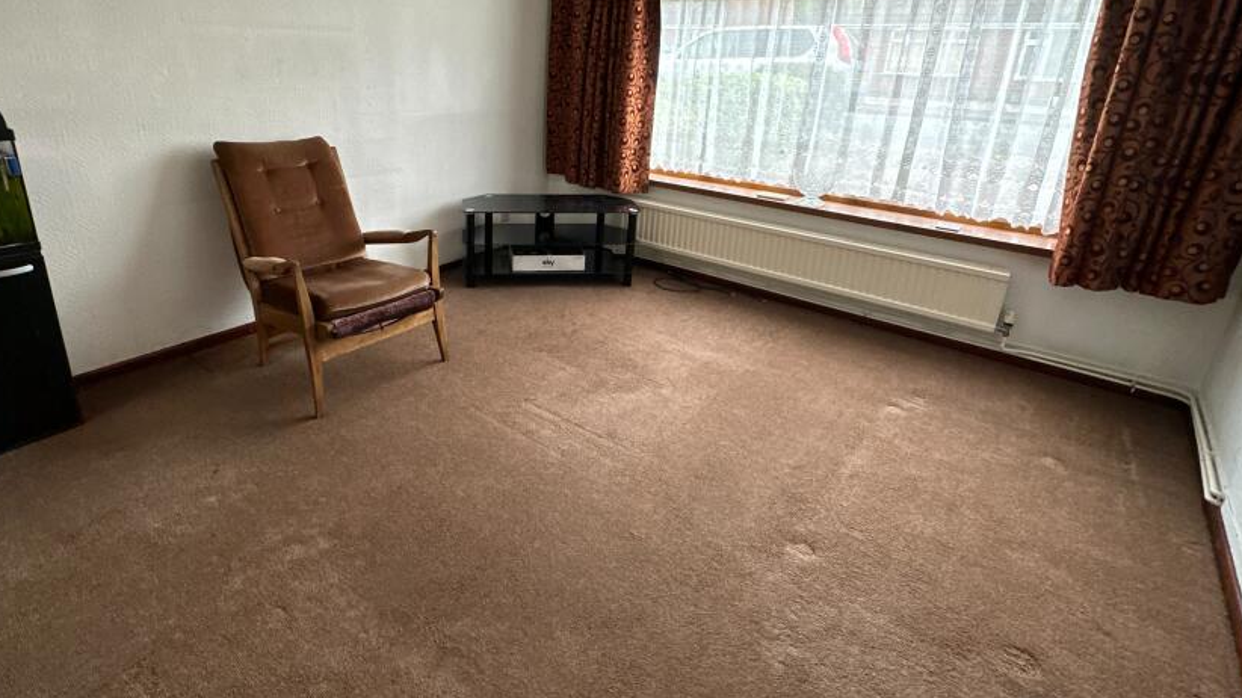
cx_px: 535
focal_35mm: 19
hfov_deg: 89.0
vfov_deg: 57.7
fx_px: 626
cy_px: 266
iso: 125
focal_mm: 2.22
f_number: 2.2
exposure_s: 1/99
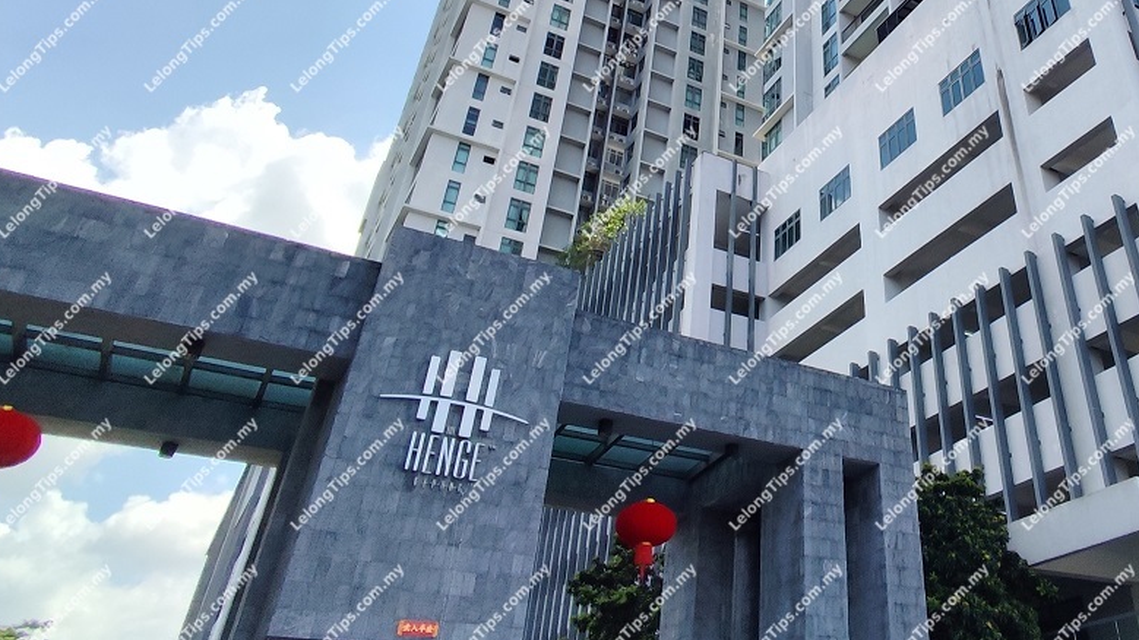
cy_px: 64
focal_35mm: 28
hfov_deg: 62.7
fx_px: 846
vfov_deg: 38.6
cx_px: 896
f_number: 2.2
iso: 50
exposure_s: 1/1774
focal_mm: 1.65
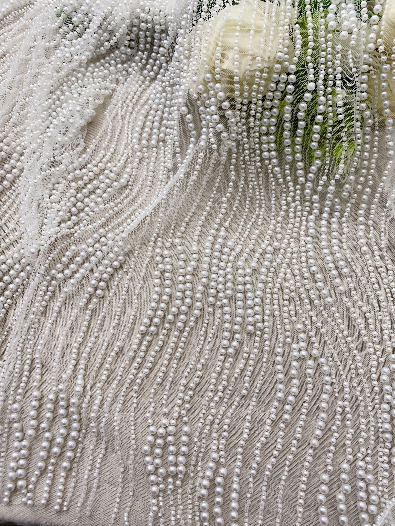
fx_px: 396
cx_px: 198
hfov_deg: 53.1
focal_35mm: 26
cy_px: 263
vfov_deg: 67.3
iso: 32
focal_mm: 4.25
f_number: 1.8
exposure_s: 1/100
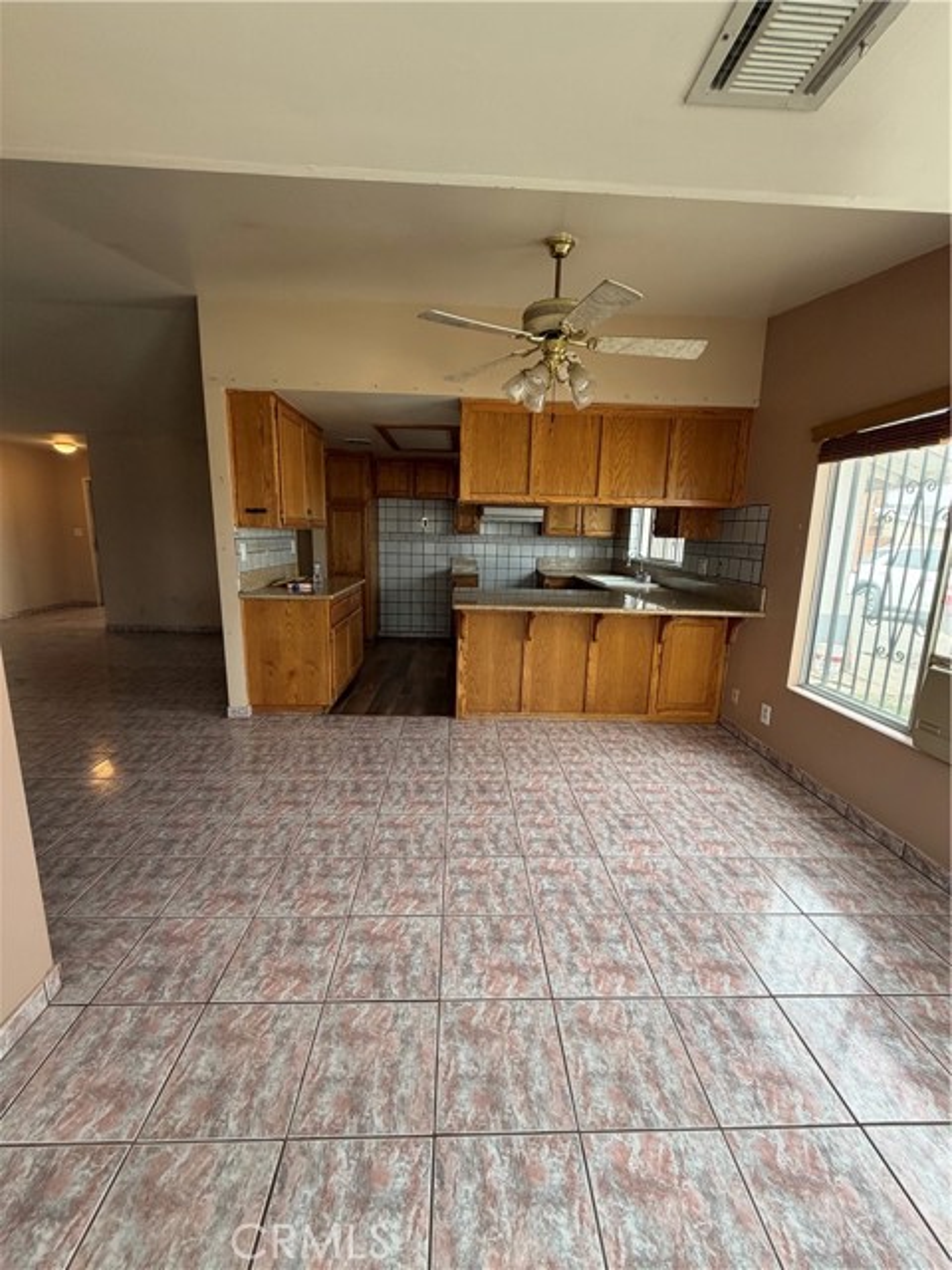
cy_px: 635
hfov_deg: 85.7
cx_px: 476
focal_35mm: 14
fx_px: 513
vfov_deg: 102.1
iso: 160
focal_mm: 2.22
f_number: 2.2
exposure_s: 1/121
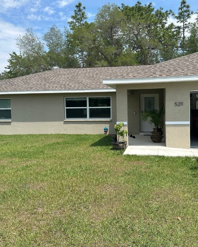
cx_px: 116
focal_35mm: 32
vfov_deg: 55.7
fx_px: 234
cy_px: 121
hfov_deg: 45.6
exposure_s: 1/3861
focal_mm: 6.86
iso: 80
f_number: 1.78
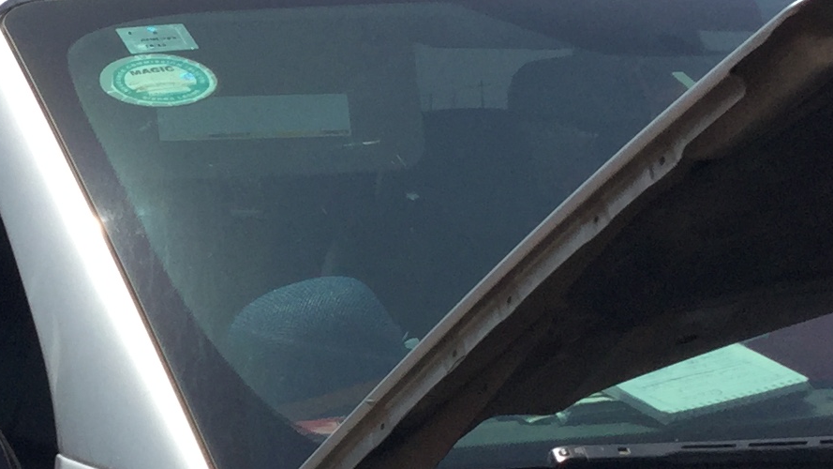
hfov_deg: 17.0
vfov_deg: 9.7
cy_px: 450
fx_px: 2739
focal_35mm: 124
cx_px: 63
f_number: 2.4
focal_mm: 3.3
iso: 25
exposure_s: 1/1664
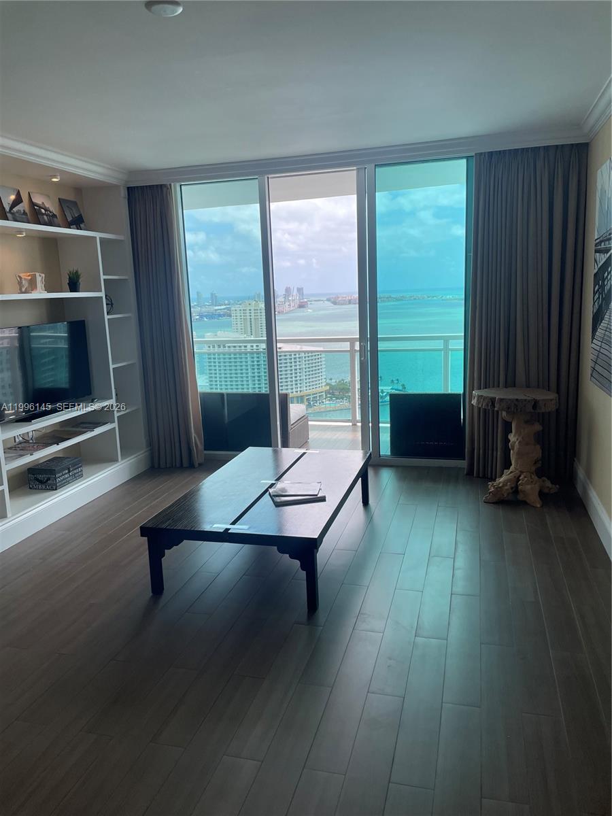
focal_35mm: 26
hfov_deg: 53.1
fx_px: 613
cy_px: 408
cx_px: 306
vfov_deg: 67.3
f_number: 1.6
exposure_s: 1/979
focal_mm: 4.2
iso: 32
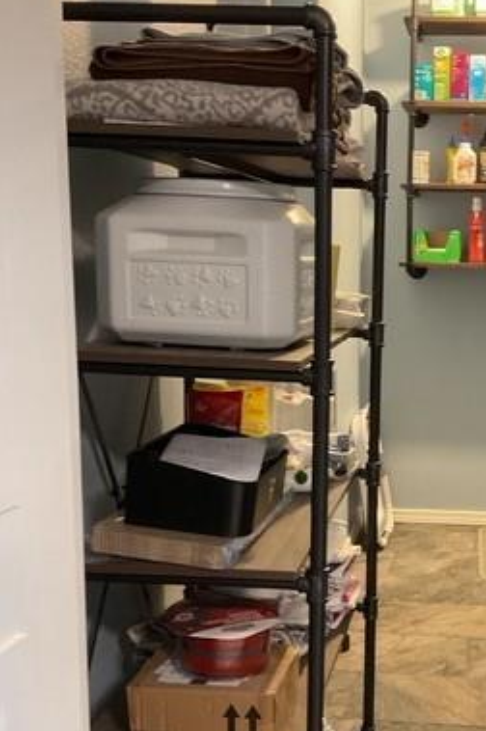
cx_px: 430
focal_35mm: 51
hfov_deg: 25.7
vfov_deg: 38.7
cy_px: 440
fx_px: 1035
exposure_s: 1/30
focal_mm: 3
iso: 250
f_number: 1.8
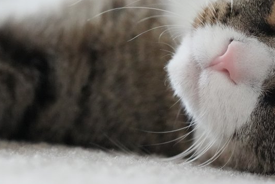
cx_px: 109
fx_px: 3095
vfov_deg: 3.4
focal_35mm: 405
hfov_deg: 5.1
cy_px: -63
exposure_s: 1/160
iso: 12800
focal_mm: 135
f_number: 3.2
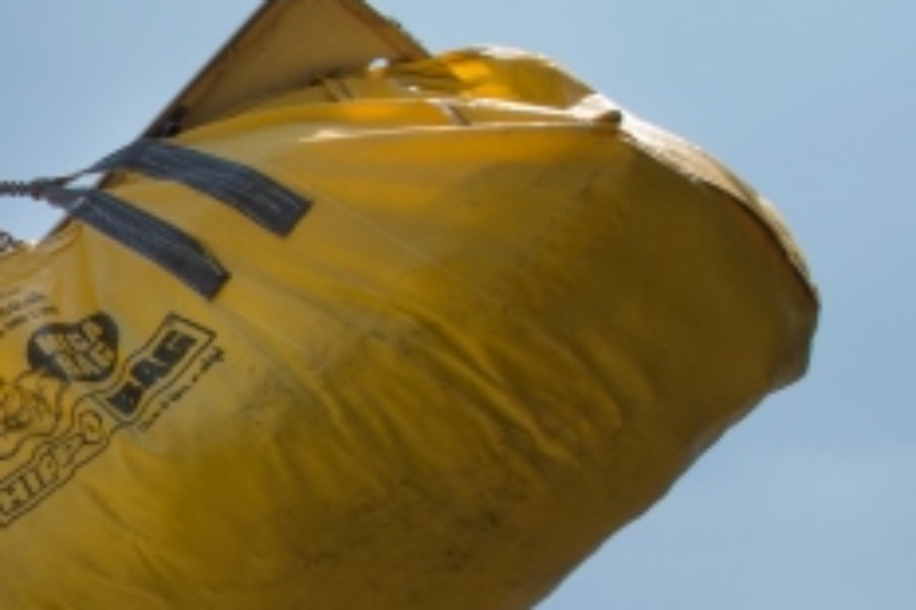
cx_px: -653
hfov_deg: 24.0
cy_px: 754
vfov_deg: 25.0
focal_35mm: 48
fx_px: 1220
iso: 100
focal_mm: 14
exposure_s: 1/250
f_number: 13
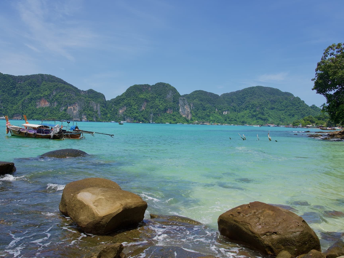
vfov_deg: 48.2
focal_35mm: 29
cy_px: 129
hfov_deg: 61.6
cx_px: 164
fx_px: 288
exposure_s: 1/160
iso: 100
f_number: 10
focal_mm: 26
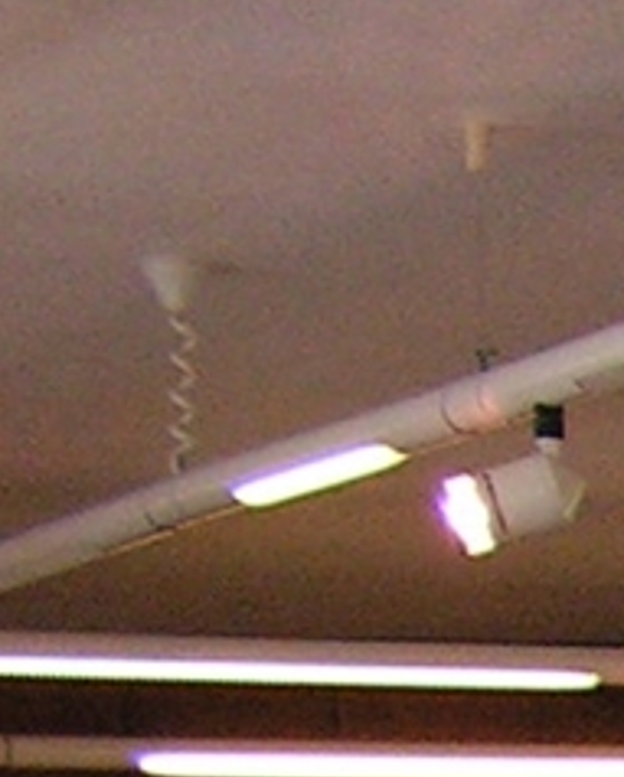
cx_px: 2516
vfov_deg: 7.6
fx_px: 5438
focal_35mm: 236
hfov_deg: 5.6
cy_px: 1861
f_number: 3.2
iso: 160
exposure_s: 1/40
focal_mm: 6
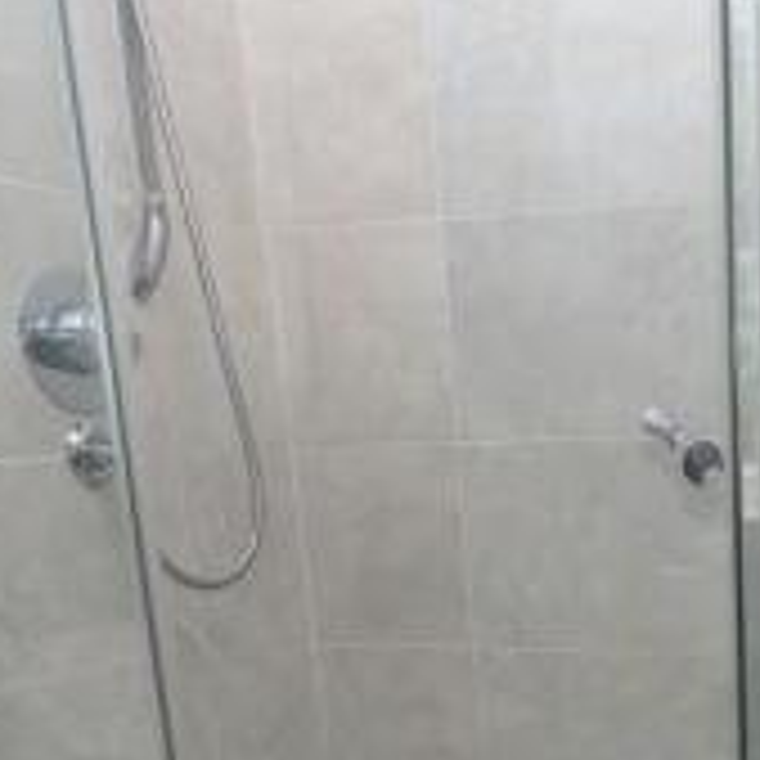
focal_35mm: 55
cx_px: 776
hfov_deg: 28.9
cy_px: 812
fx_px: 1366
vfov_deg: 28.5
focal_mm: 9
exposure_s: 1/60
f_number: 4
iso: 100
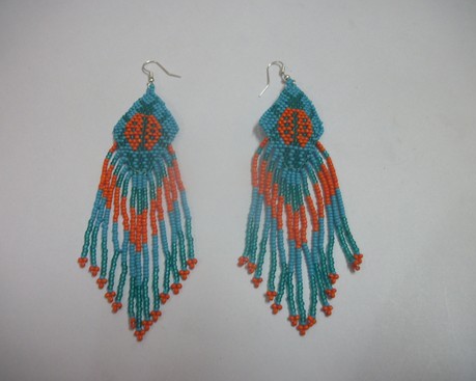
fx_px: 479
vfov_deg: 43.3
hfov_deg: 52.8
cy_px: 194
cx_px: 226
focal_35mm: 34
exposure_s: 1/8
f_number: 2.9
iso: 122
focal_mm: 5.7
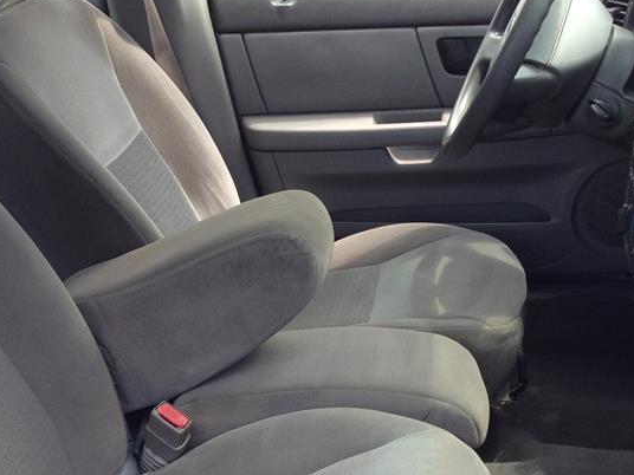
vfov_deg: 23.0
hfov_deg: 30.7
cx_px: 259
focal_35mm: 63
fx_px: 1154
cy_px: 372
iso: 50
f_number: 2.4
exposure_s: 1/170
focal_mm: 4.13
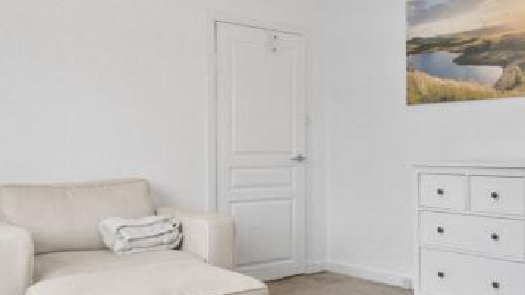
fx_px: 501
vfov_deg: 32.6
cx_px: 380
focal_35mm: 36
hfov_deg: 53.3
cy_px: 191
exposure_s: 1.3
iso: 3200
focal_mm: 12
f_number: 16
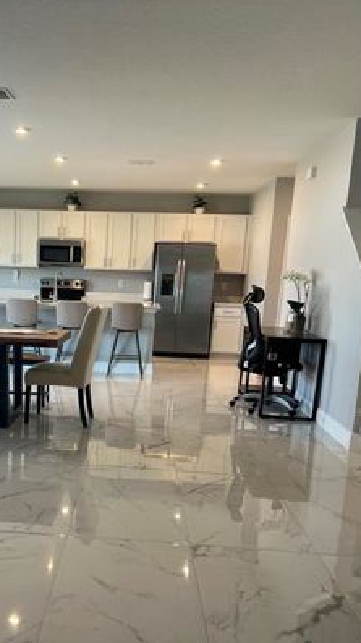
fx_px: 647
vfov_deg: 52.1
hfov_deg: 30.5
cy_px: 411
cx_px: 80
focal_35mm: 38
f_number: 1.5
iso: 80
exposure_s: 1/120
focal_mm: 5.7
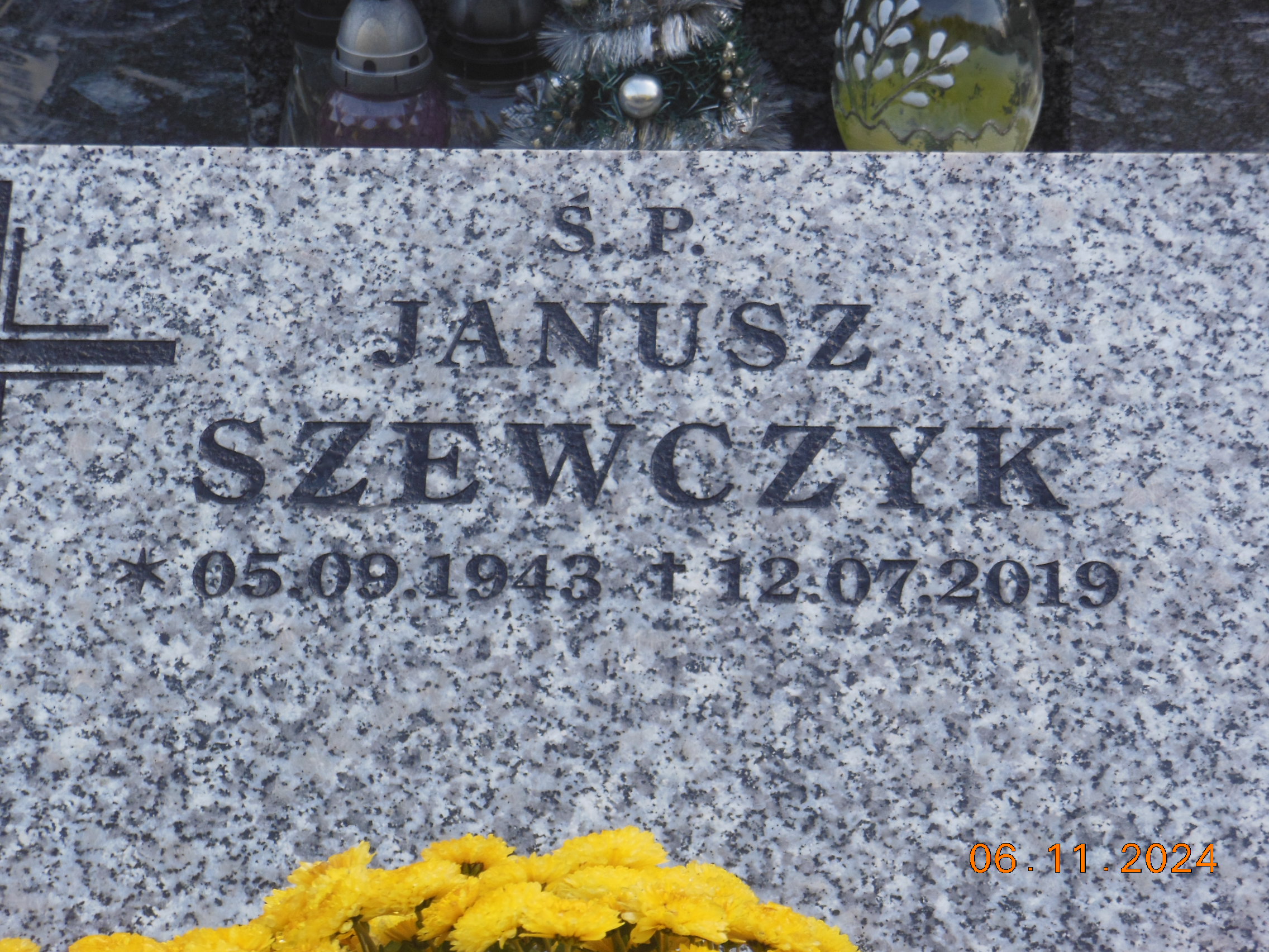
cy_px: 476
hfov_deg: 15.5
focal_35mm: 127
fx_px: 4656
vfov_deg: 11.7
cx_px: 634
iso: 125
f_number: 5
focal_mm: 22.6
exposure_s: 1/100
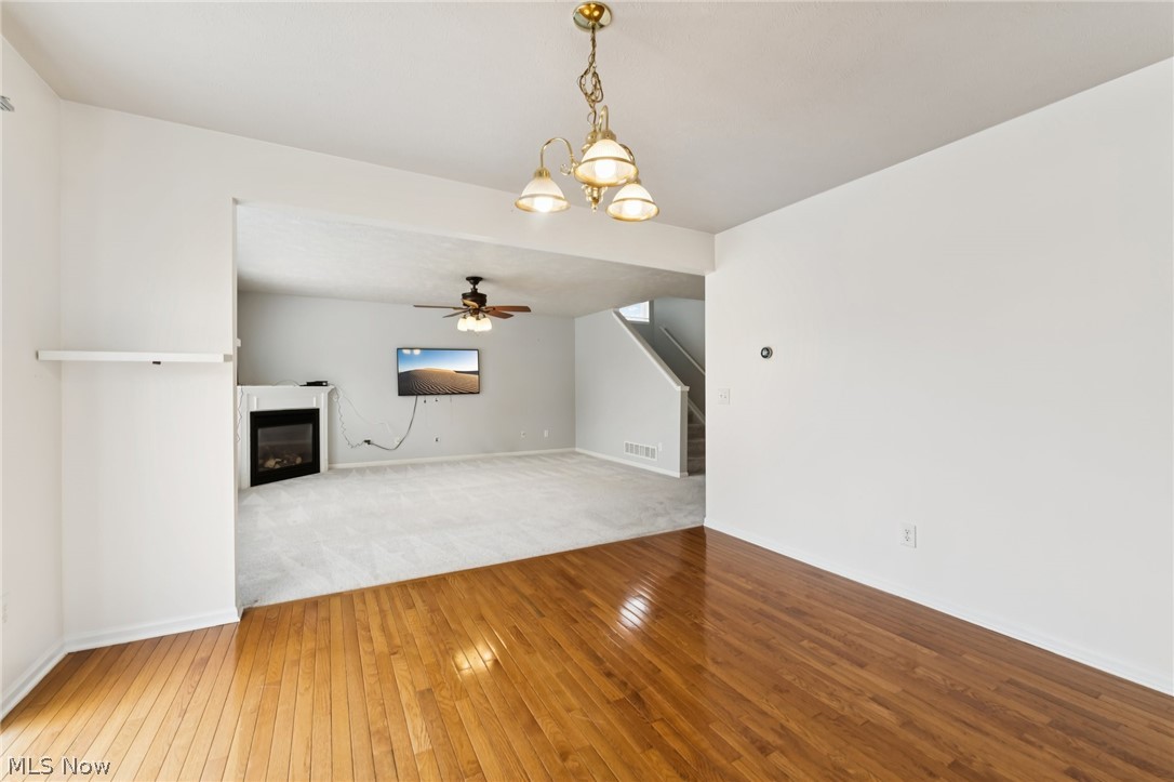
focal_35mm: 14
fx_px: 456
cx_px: 587
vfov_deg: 81.2
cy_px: 391
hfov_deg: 104.3
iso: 200
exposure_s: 1/50
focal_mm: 14
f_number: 5.6
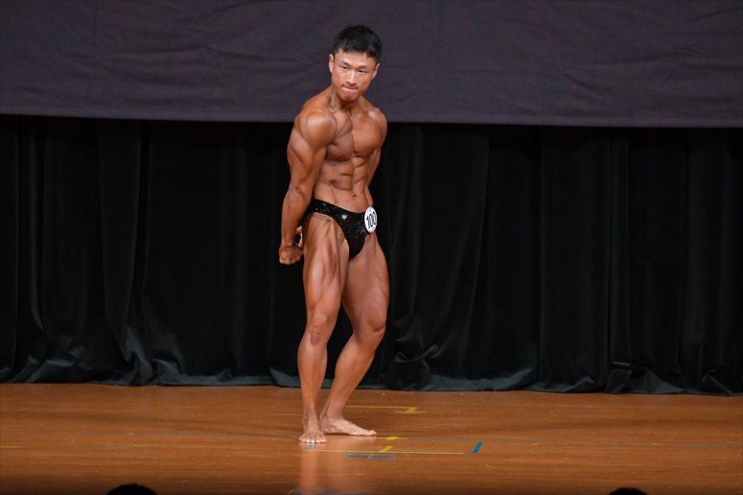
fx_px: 6189
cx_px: 372
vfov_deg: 4.6
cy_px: 248
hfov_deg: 6.9
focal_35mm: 300
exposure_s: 1/400
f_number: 5.6
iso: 4000
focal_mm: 200
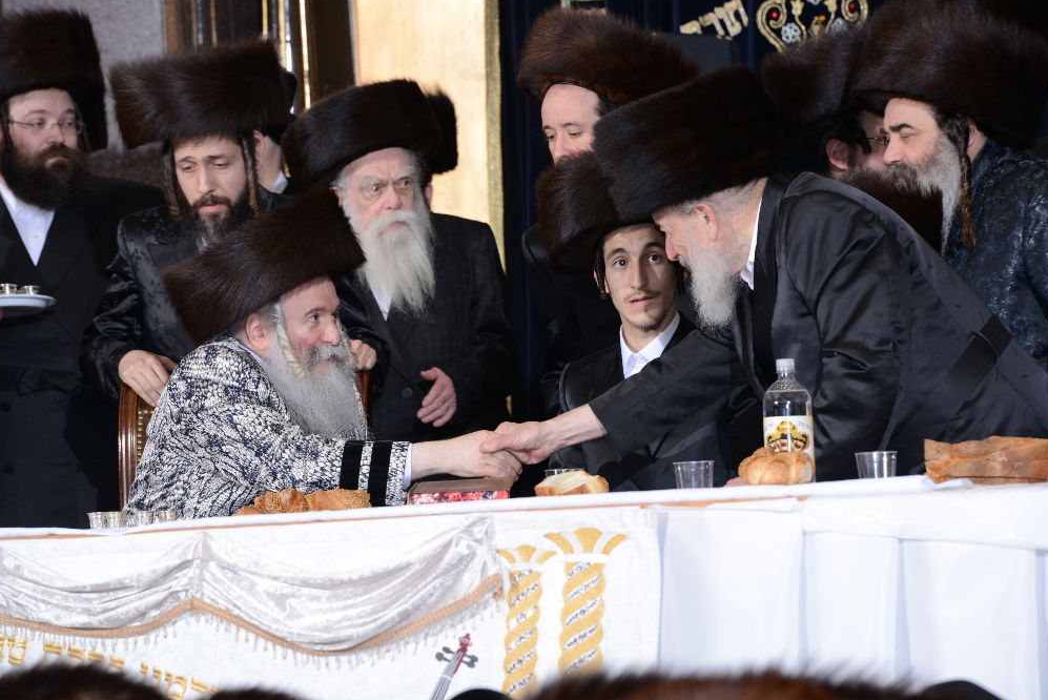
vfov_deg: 7.2
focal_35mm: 190
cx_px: 530
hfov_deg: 10.8
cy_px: 346
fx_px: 5534
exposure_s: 1/160
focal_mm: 185
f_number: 8
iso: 640
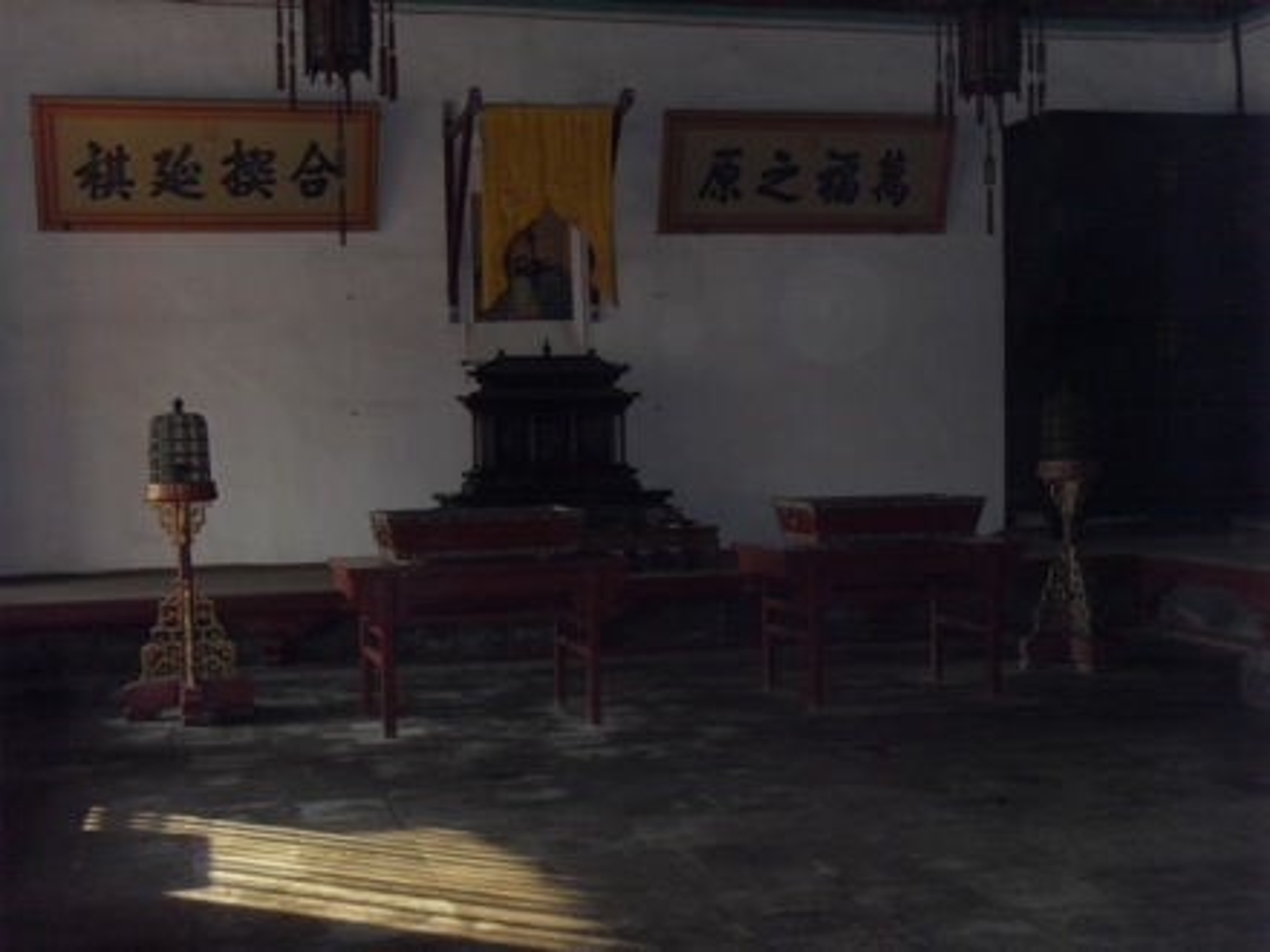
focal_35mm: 50
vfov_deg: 29.1
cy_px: 476
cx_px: 635
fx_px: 1834
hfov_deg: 38.2
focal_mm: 8.8
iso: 400
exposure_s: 1/60
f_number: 3.8
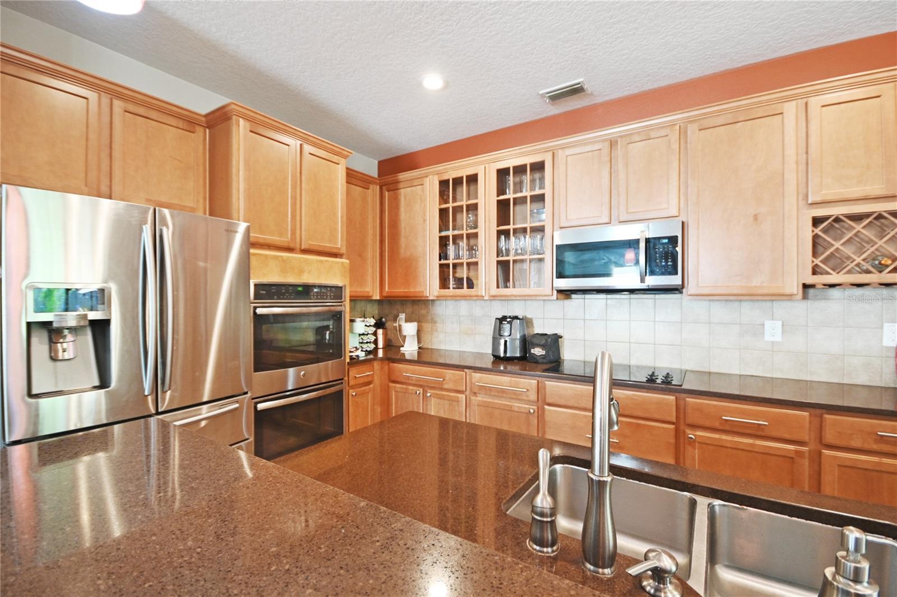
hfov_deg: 100.4
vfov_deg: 77.3
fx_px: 374
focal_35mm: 15
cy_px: 298
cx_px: 448
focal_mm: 10
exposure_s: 1/40
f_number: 4
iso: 1000
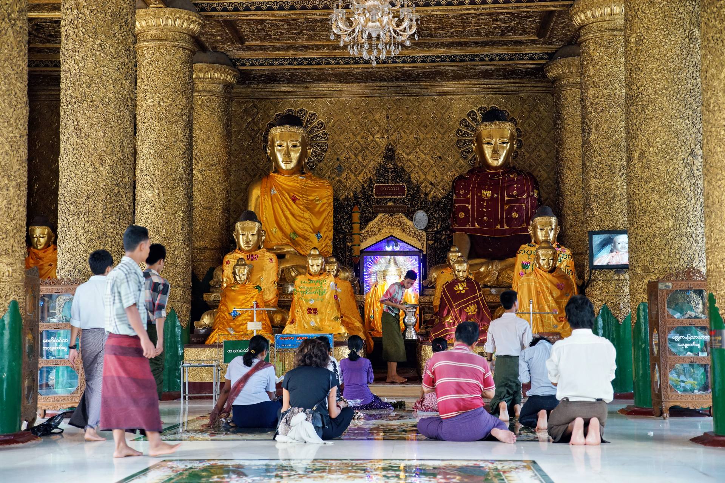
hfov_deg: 36.2
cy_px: 242
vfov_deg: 24.6
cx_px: 362
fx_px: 1108
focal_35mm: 55
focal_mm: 55
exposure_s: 1/60
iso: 1000
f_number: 4
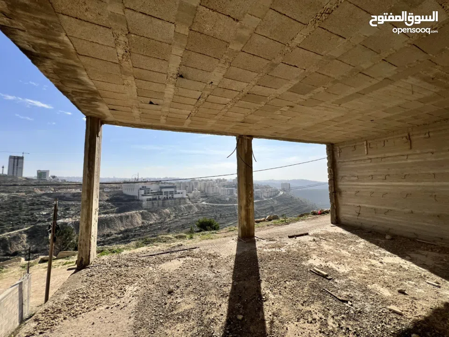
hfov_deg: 106.2
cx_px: 224
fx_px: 169
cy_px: 168
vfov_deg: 89.9
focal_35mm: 13
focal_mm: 1.57
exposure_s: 1/4386
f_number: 1.8
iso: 32
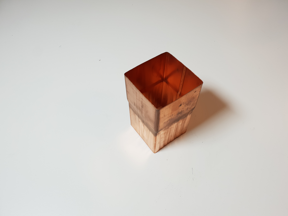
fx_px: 216
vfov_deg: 53.1
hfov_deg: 67.3
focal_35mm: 26
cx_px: 144
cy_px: 108
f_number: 2.4
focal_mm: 4.3
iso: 80
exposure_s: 1/100
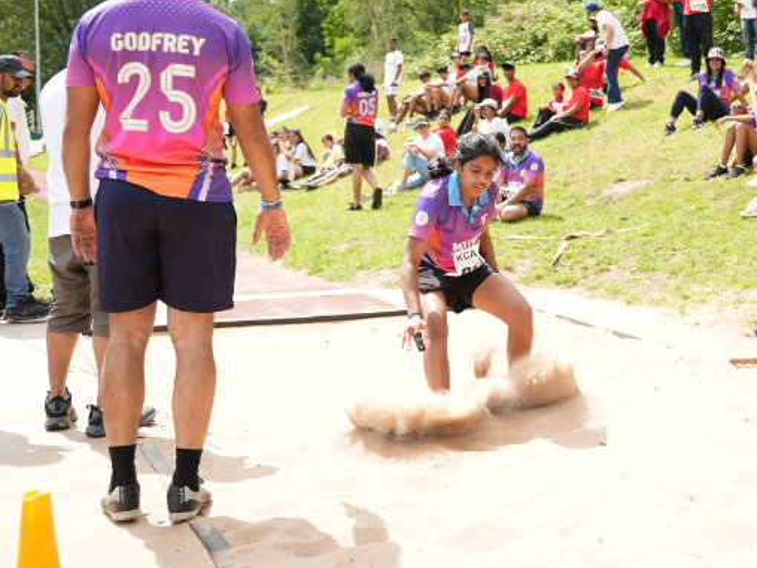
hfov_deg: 31.2
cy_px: 189
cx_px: 569
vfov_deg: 24.0
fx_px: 1329
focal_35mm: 61
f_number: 2.8
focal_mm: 31.4
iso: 250
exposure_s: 1/2000
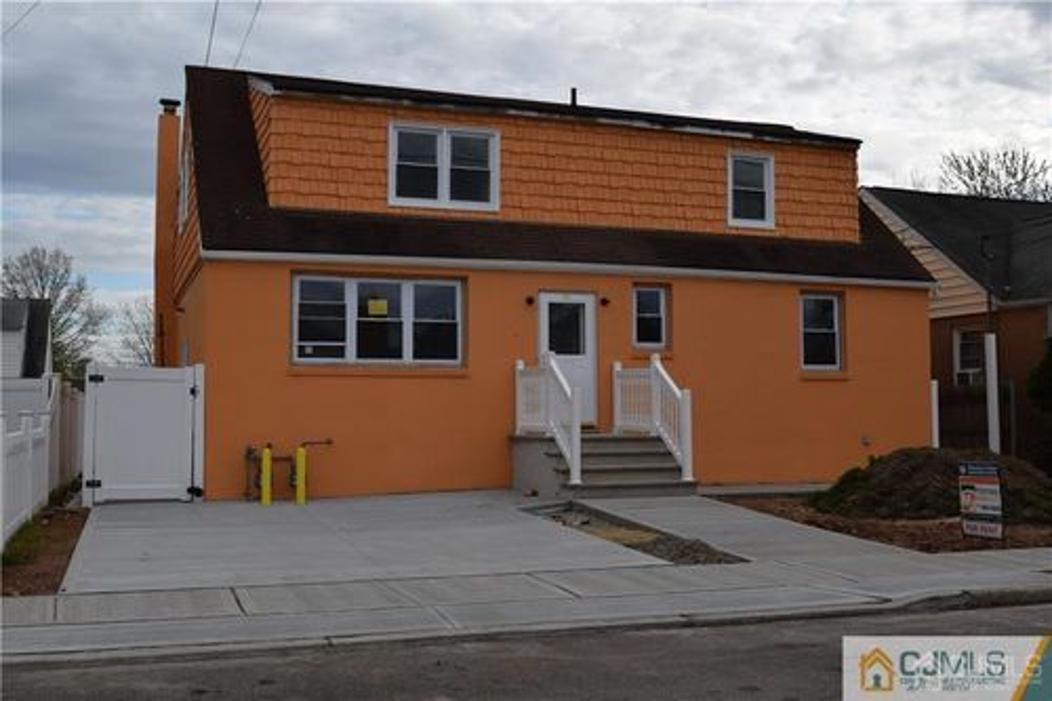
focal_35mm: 39
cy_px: 350
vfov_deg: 34.2
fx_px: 1139
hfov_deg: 49.6
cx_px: 526
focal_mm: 26
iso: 200
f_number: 10
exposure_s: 1/400
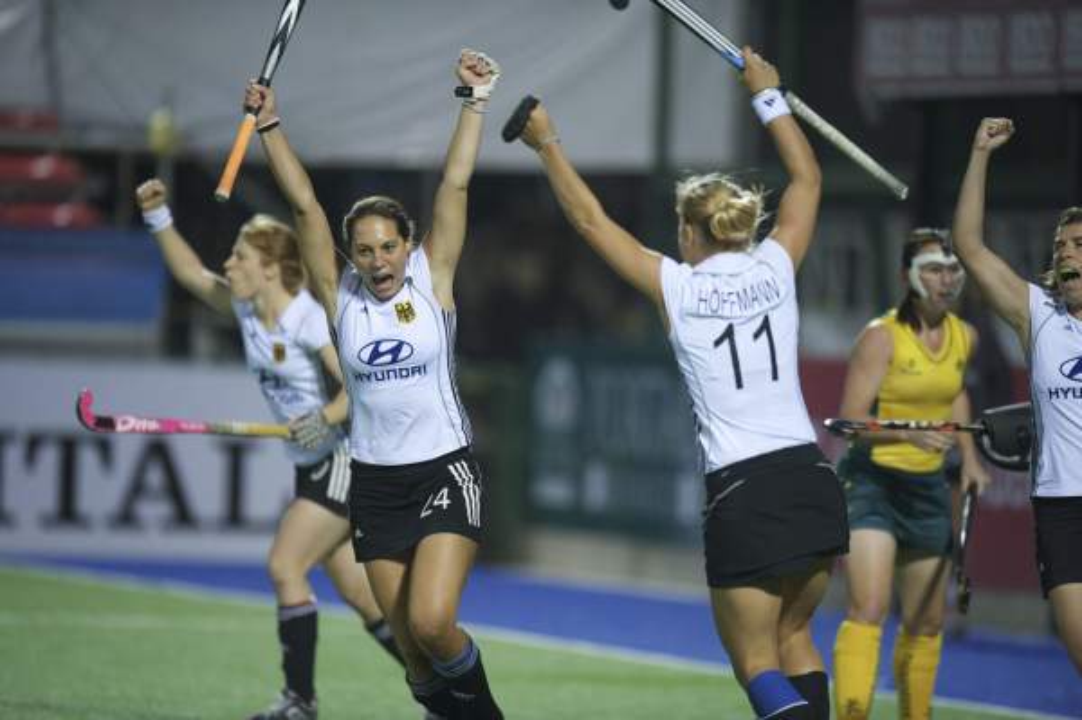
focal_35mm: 400
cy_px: 360
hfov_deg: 5.2
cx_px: 541
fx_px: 12012
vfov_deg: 3.4
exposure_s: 1/1000
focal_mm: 400
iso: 4000
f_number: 2.8
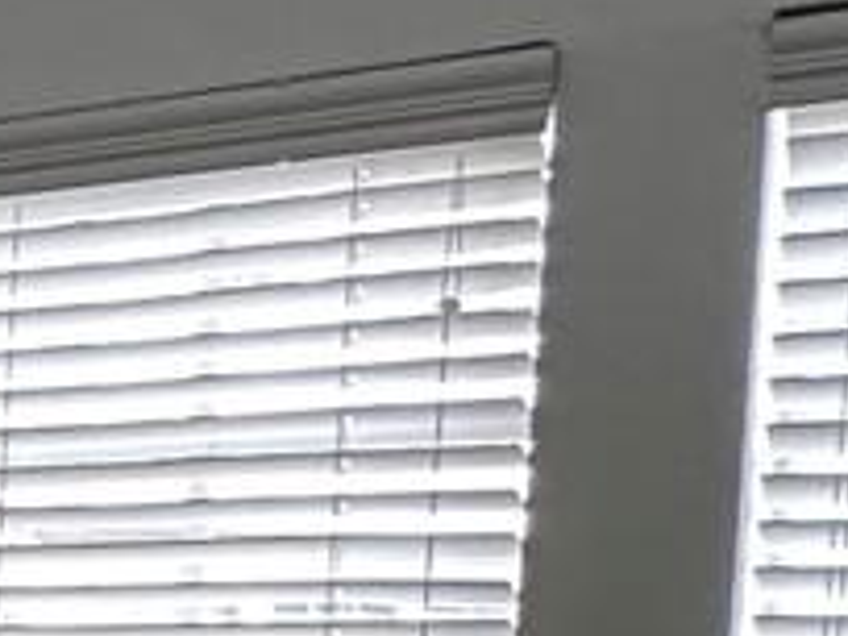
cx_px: -1987
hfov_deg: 10.0
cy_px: 881
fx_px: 2695
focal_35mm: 110
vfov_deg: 12.9
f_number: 2.2
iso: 125
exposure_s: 1/99
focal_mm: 2.22
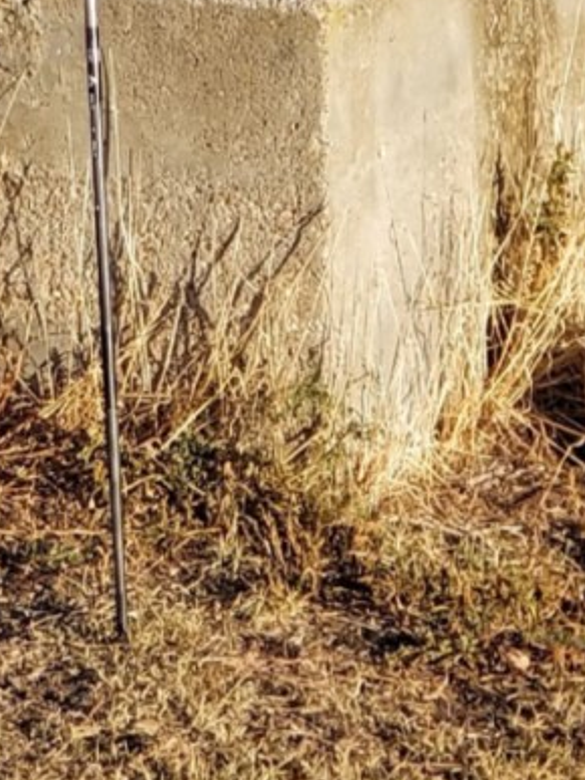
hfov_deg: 5.5
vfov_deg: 7.1
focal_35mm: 271
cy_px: -635
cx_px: 79
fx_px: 6110
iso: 25
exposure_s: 1/684
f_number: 2.4
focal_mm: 6
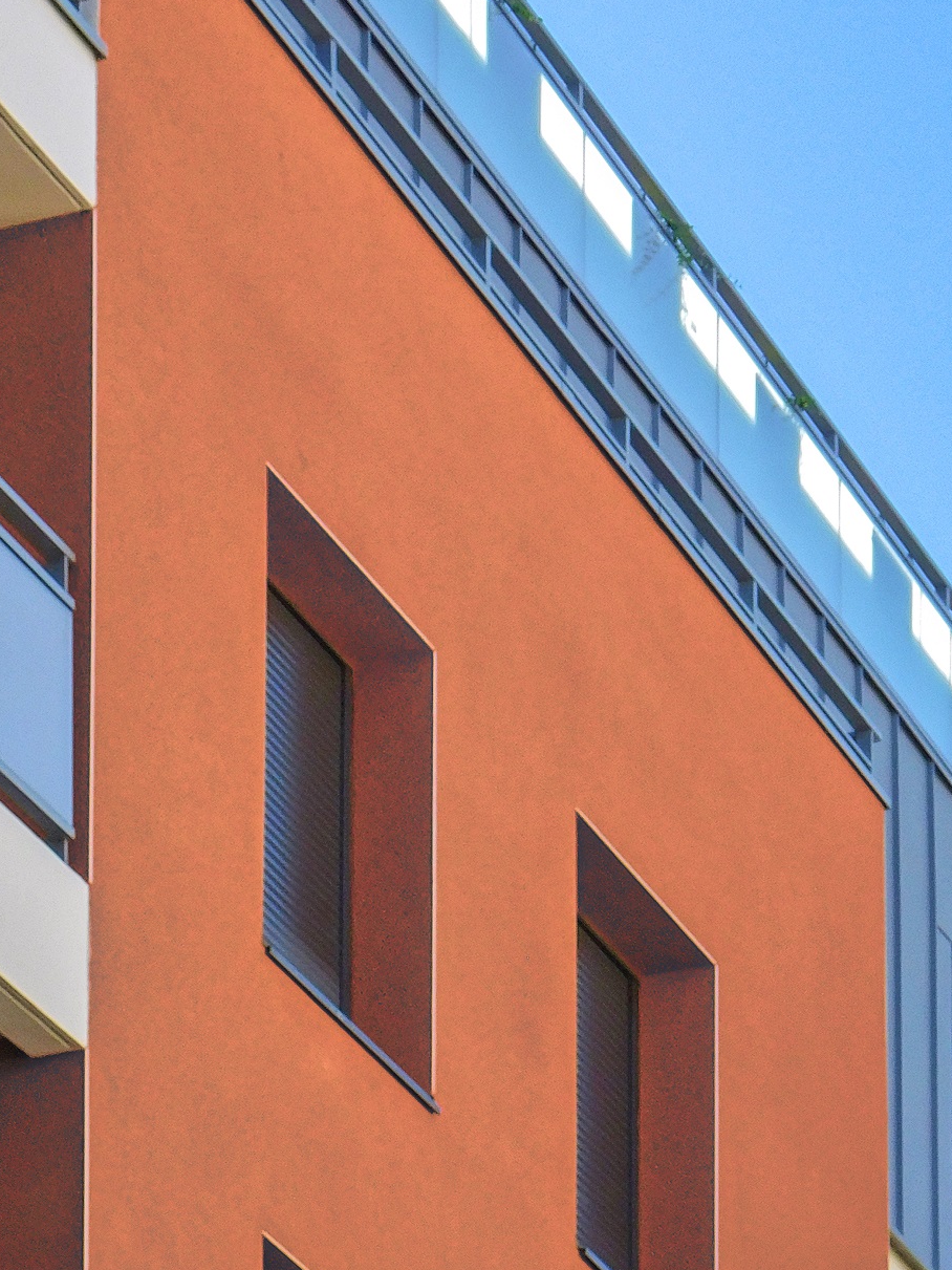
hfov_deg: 7.8
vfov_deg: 10.4
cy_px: 852
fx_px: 6968
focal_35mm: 190
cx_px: 695
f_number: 4.8
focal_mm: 20.3
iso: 125
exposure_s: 1/320
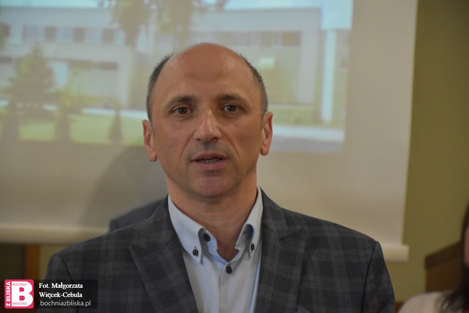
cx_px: 234
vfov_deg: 8.2
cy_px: 156
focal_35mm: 168
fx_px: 2189
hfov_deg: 12.2
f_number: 5.6
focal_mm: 112
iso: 2800
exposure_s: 1/125
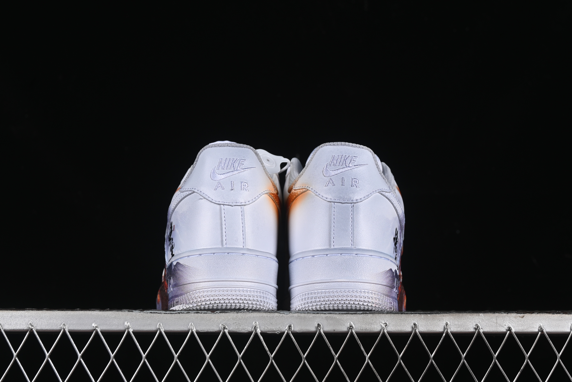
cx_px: 286
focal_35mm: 75
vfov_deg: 18.2
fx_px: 1192
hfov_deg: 27.0
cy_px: 191
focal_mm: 50
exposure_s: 1/80
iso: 160
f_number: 8
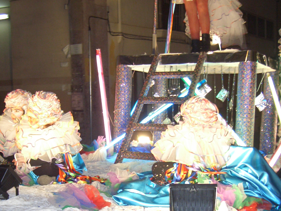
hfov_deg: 33.5
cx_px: 99
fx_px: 463
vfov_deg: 25.4
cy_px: 151
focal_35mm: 57
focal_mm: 8
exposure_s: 1/60
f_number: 2.8
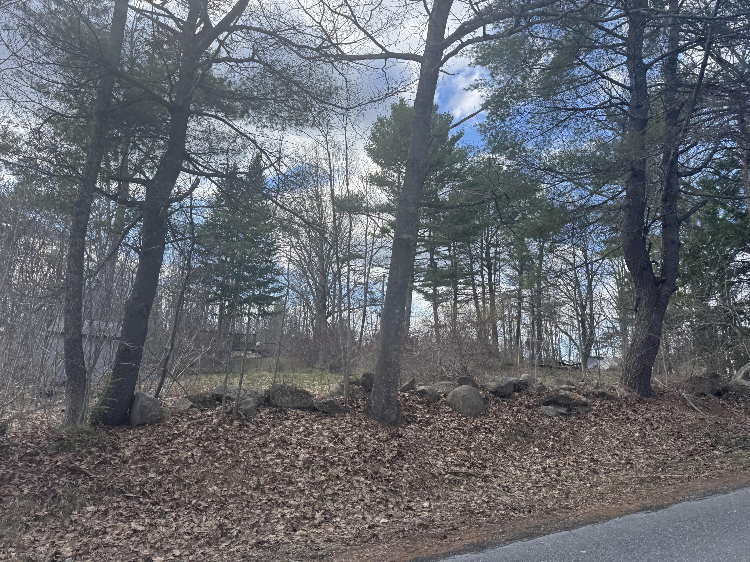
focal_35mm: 24
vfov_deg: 56.8
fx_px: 520
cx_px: 375
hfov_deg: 71.6
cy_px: 281
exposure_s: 1/1238
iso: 80
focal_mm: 6.76
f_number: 1.78
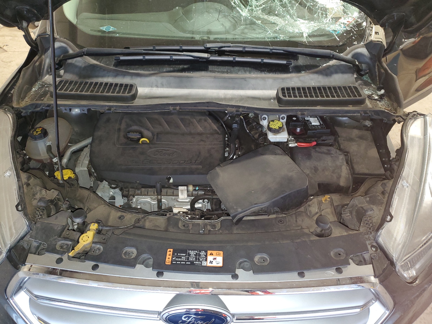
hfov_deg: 67.3
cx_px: 216
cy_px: 162
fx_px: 324
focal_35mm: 26
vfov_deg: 53.1
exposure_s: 1/20
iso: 150
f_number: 1.5
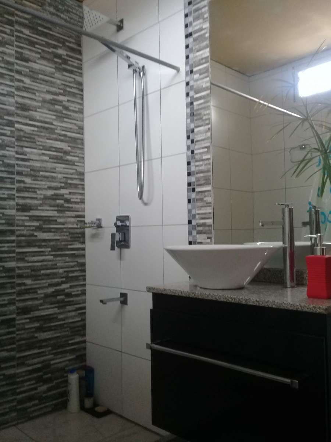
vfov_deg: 58.4
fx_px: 395
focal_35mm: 31
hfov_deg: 45.4
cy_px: 221
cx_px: 166
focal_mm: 3.3
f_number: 2.2
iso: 125
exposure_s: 1/33
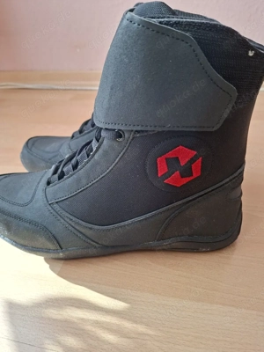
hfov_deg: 58.9
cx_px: 132
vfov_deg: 73.9
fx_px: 234
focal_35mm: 23
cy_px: 176
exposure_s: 1/133
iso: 50
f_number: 1.8
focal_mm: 5.54
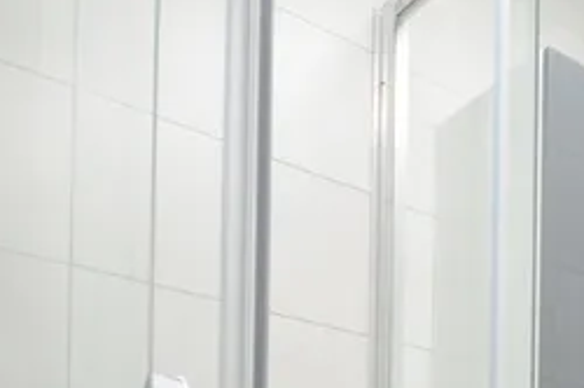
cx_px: 722
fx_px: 826
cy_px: 575
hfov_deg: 31.7
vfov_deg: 22.1
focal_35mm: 51
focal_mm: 10
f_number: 4
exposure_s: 1/60
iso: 800
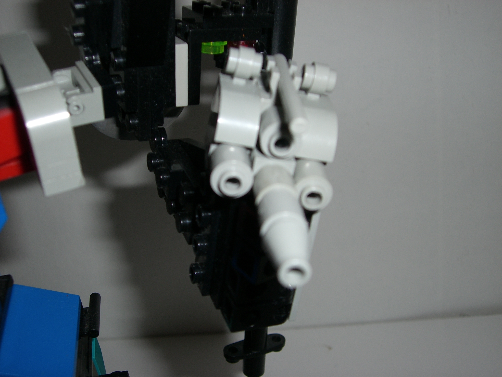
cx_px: 251
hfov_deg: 40.4
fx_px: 682
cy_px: 188
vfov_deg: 30.9
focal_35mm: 47
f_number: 3
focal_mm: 7.6
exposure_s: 1/60
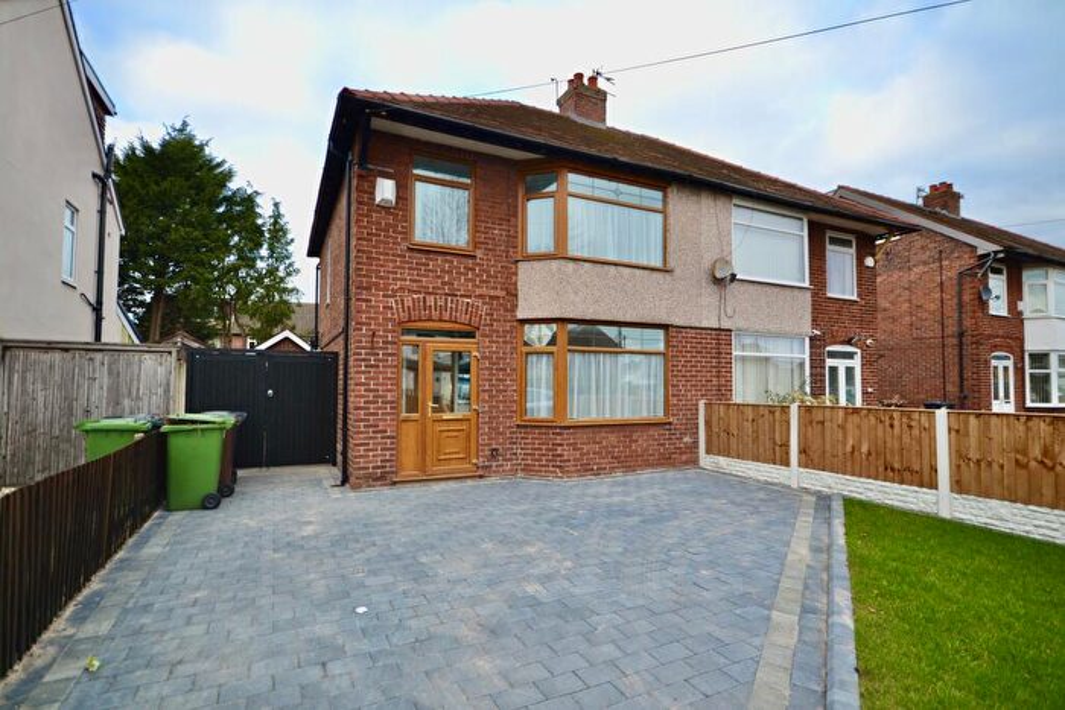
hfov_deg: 90.0
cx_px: 532
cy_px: 355
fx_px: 533
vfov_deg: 67.4
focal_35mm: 18
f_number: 5.6
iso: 125
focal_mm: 12
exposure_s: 1/125
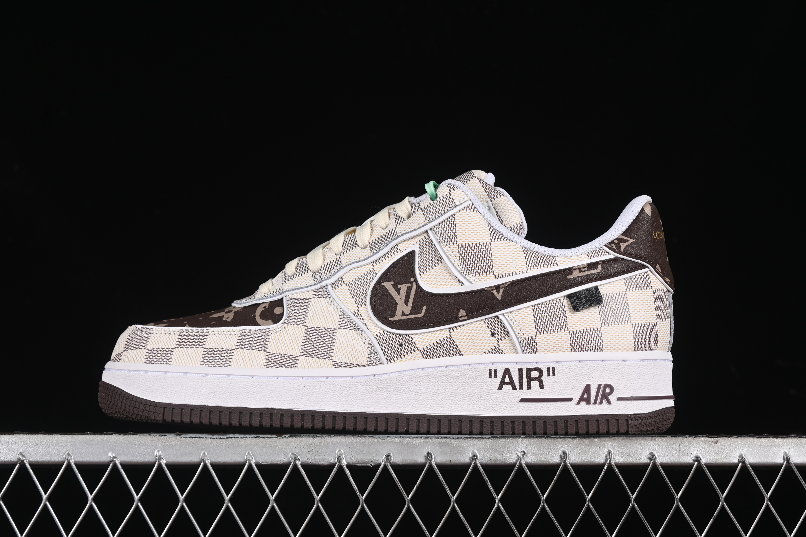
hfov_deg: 27.0
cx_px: 403
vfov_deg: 18.2
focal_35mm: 75
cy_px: 268
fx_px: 1679
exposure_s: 1/80
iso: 160
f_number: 8
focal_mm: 50
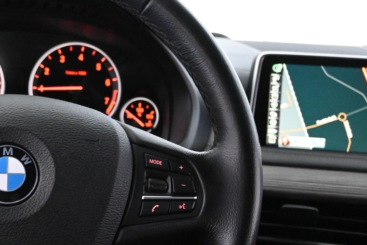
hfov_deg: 28.4
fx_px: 683
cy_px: 187
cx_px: 9
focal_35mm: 67
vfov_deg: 20.1
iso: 5600
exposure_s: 1/30
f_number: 4
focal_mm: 21
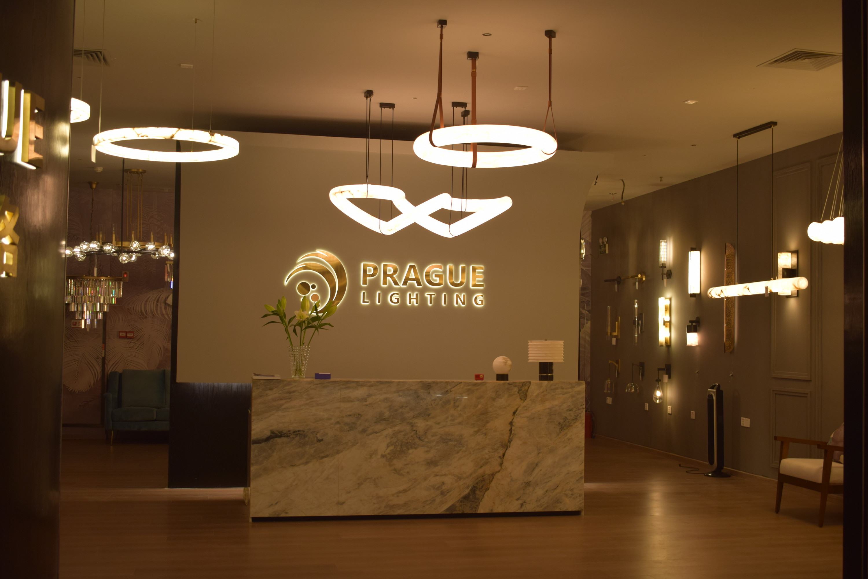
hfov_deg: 46.4
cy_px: 290
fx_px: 1013
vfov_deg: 31.9
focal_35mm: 42
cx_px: 434
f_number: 4.2
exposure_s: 1/60
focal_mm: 28
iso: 360
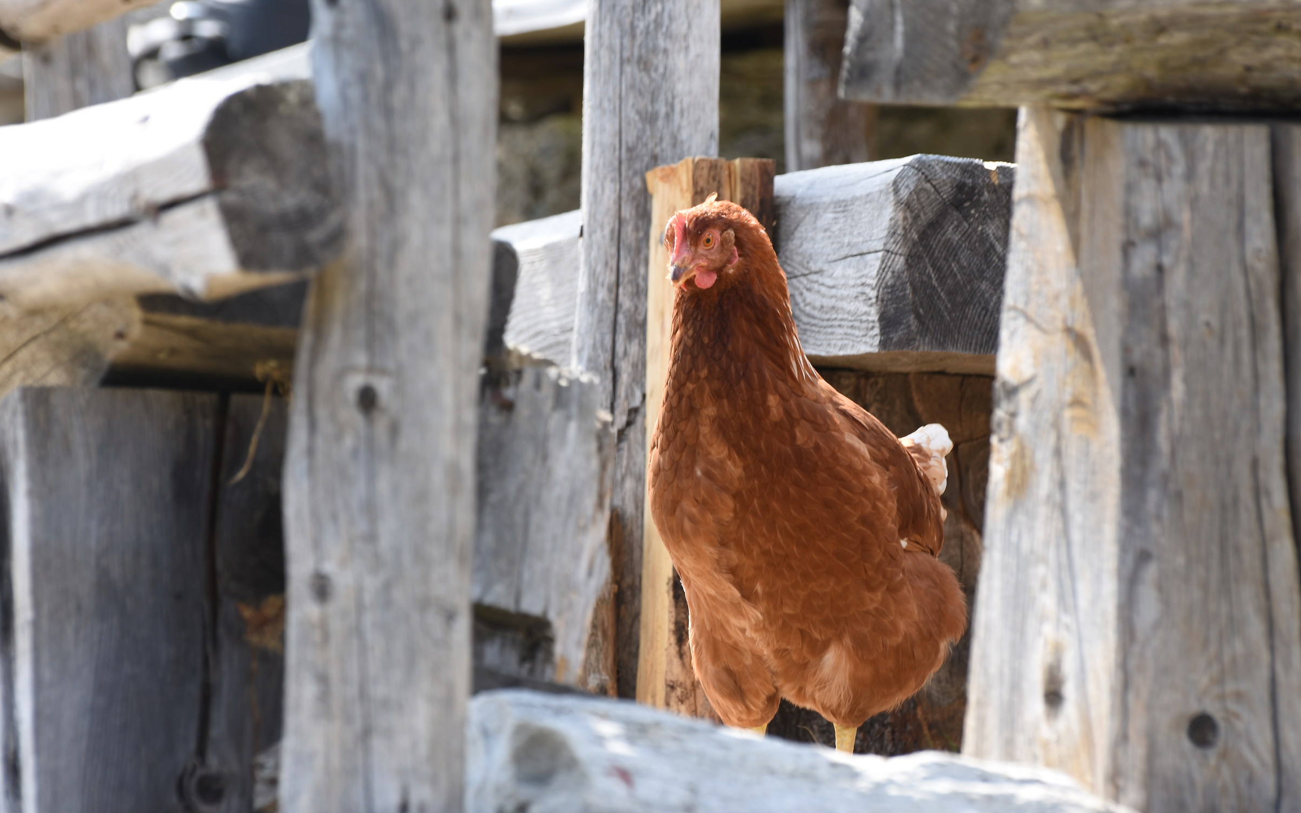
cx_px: 651
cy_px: 379
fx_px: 9787
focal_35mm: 276
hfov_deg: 7.6
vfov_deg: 4.8
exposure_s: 1/125
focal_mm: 180
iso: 125
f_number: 7.1
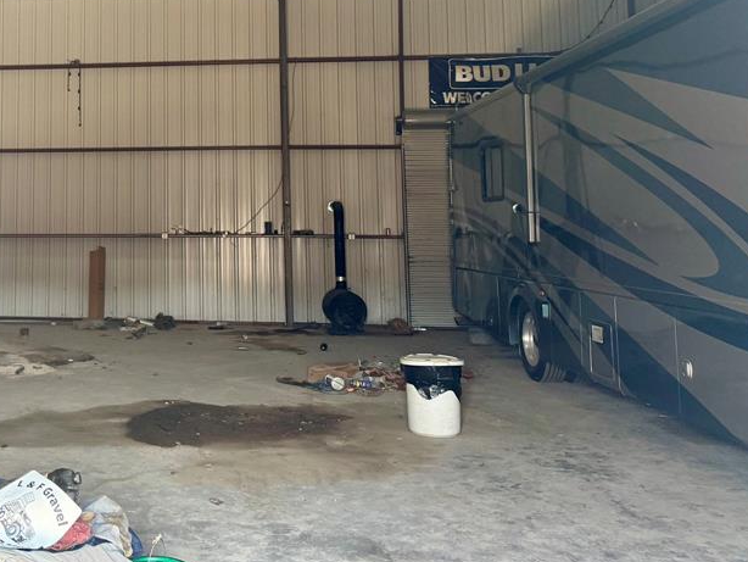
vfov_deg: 35.2
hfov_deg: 44.3
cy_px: 140
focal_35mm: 40
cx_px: 141
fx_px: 865
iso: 200
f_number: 1.78
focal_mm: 6.76
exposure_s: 1/76
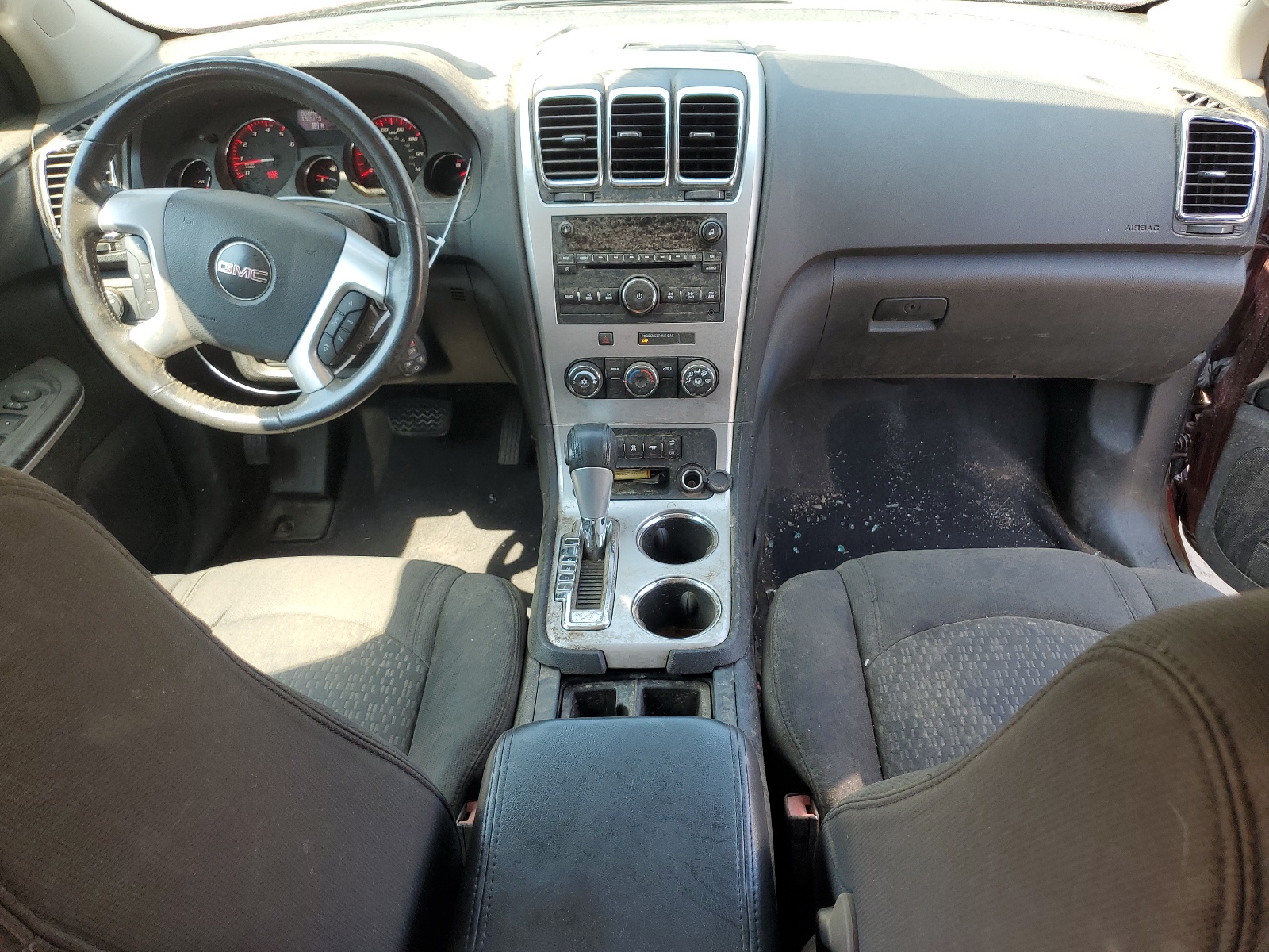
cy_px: 476
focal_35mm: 26
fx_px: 953
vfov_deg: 53.1
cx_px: 634
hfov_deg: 67.3
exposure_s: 1/213
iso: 50
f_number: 1.5
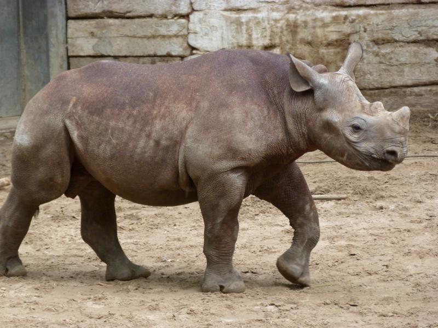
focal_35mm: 214
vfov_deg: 6.9
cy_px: 164
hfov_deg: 9.2
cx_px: 219
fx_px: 2708
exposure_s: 1/320
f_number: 3.9
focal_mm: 38.6
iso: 250
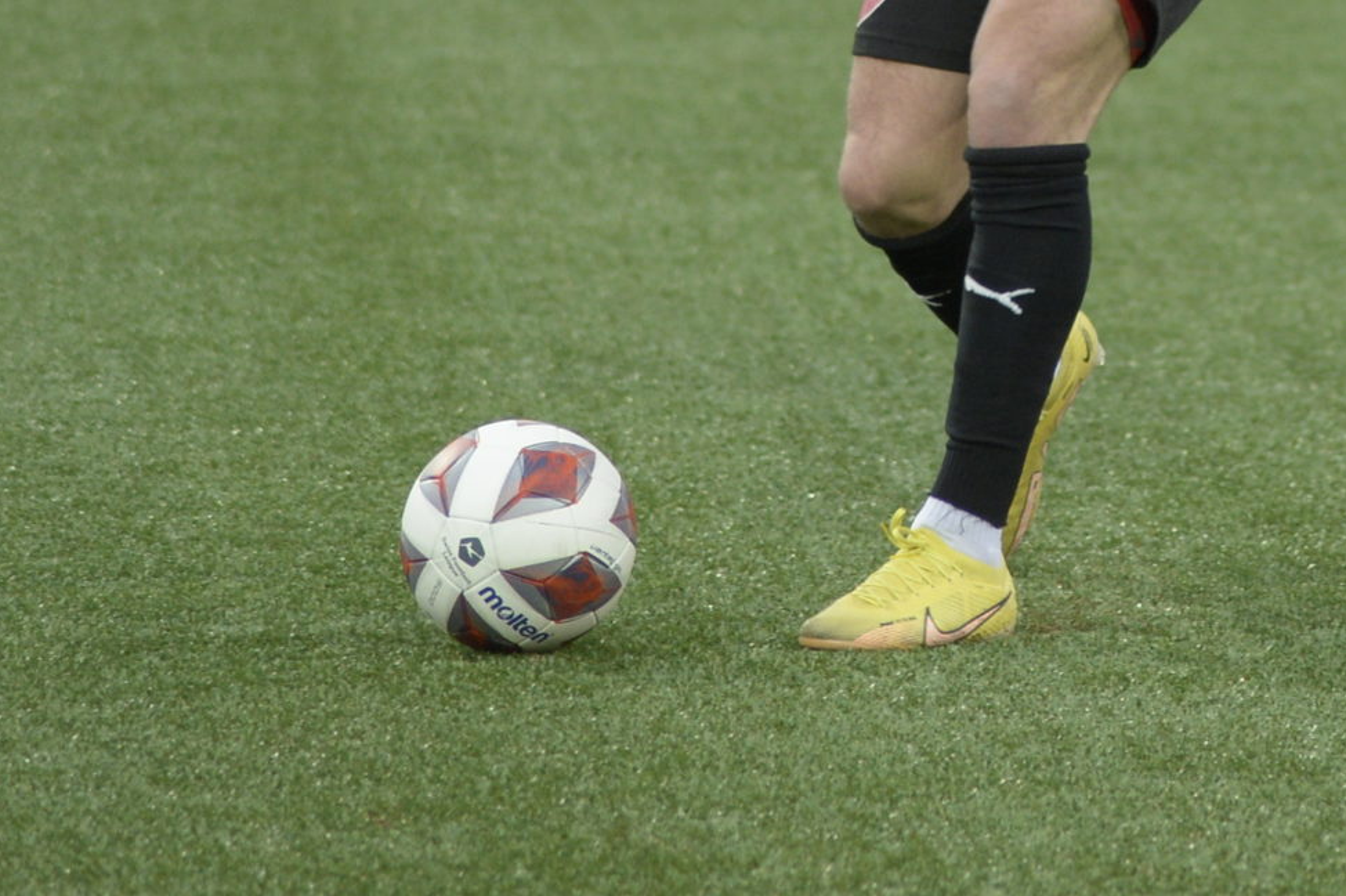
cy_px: -251
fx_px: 18158
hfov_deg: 4.2
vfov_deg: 2.8
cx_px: 1141
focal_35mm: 486
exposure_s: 1/640
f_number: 4.5
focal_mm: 185
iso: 2500
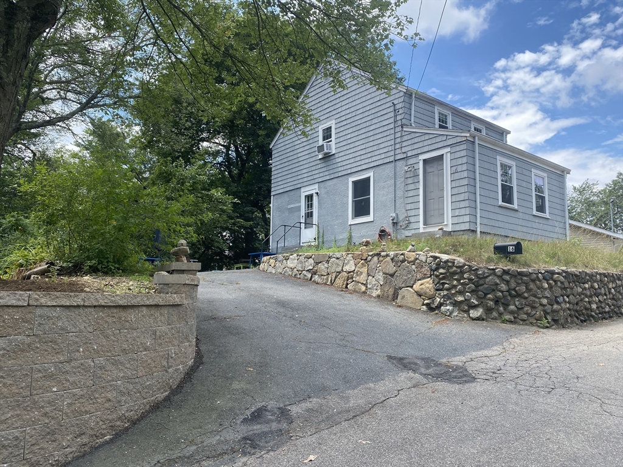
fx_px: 468
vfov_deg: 53.1
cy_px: 234
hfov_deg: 67.3
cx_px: 312
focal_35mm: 26
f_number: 1.8
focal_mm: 4.25
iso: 32
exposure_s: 1/711
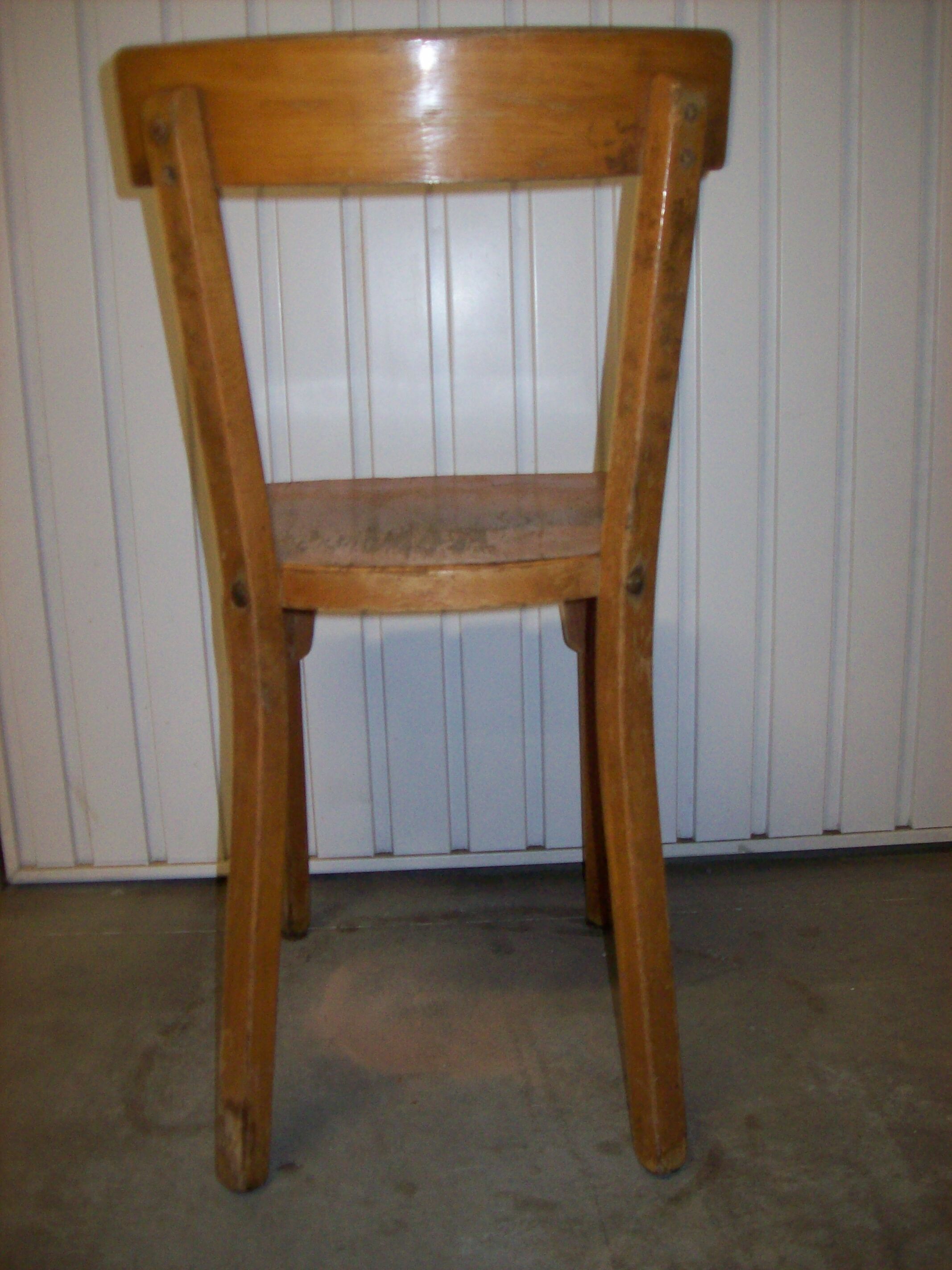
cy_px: 635
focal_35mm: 36
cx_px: 476
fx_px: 1321
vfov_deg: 51.4
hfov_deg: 39.6
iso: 200
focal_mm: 6
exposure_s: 1/64
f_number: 2.7
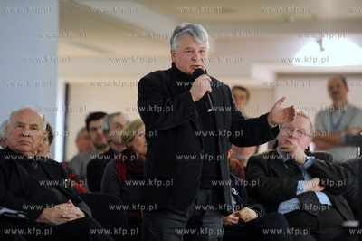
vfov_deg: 7.4
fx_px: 1859
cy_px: 120
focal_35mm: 185
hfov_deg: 11.1
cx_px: 181
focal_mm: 185
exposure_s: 1/125
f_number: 2.8
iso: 3200
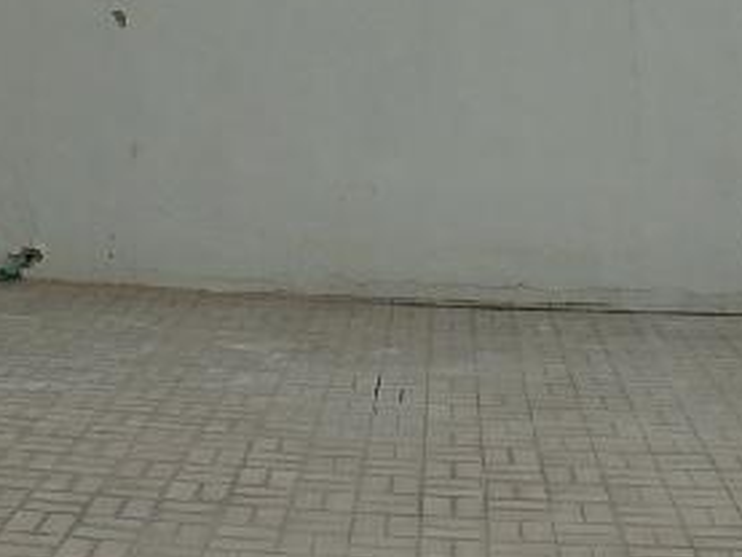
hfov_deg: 19.4
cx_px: 287
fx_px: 2166
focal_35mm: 101
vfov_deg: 14.2
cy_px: -131
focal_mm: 7.4
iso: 100
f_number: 5.6
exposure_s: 1/250
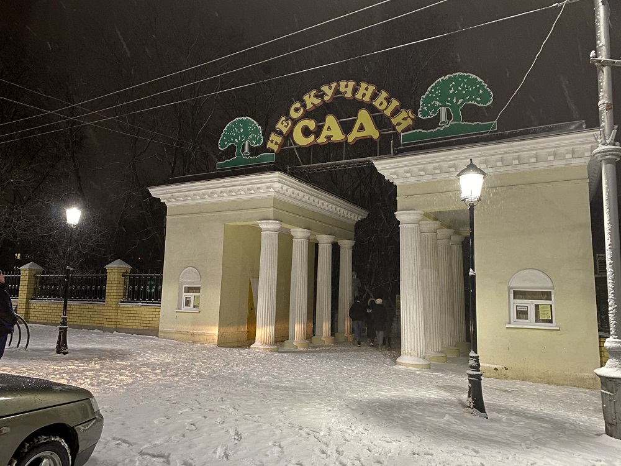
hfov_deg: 67.3
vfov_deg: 53.1
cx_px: 310
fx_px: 466
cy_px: 233
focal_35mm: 26
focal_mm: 4.25
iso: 400
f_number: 1.8
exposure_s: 1/33
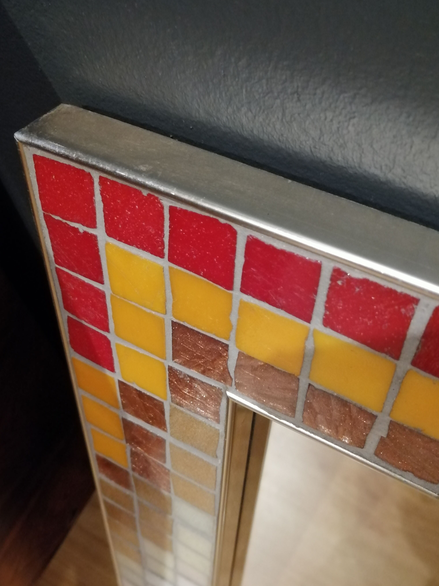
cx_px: 224
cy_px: 296
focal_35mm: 34
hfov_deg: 41.8
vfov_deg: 54.0
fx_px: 575
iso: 640
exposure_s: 1/33.3
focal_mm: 3.95
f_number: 1.8
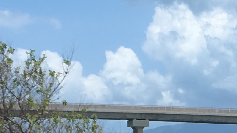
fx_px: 1006
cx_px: 197
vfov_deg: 7.3
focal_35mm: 160
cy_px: 256
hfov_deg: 13.4
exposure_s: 1/1672
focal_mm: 4.15
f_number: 2.2
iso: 25
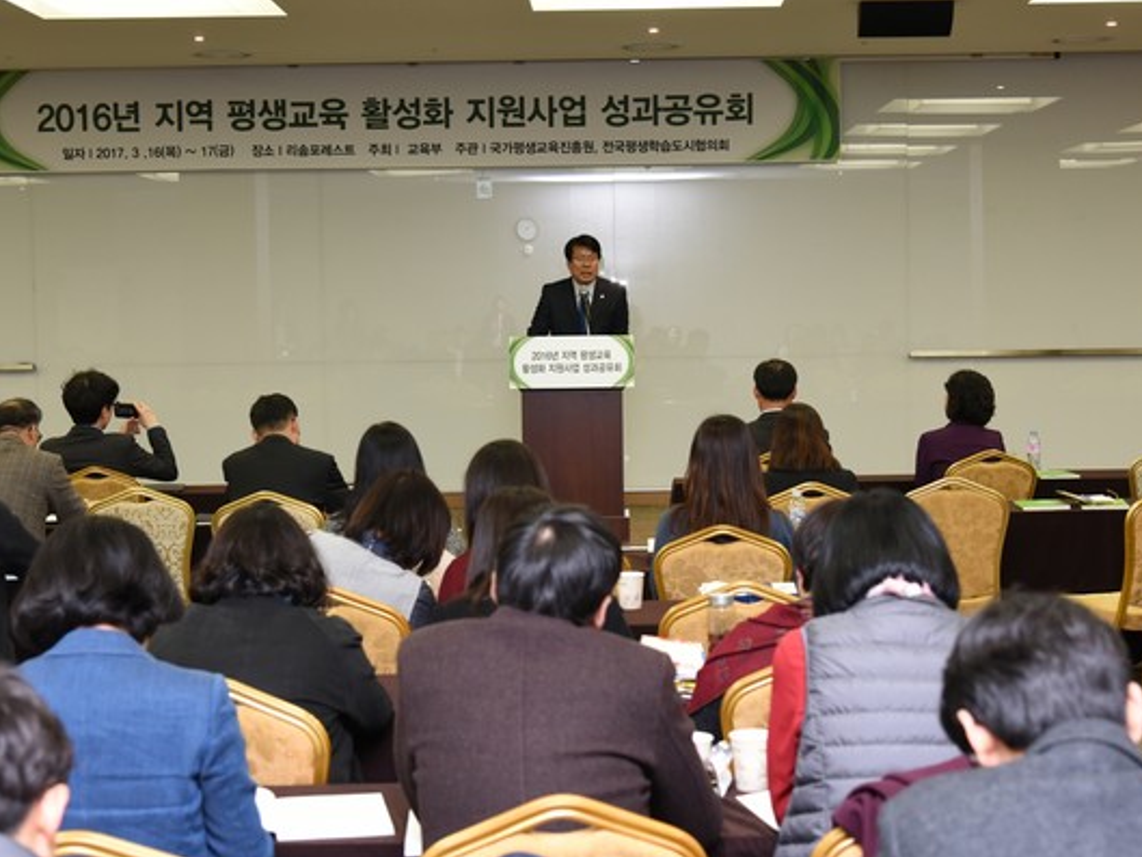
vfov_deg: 24.4
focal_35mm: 60
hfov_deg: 32.2
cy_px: 427
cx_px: 576
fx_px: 1980
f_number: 5.6
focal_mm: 55
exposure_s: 1/100
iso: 1250
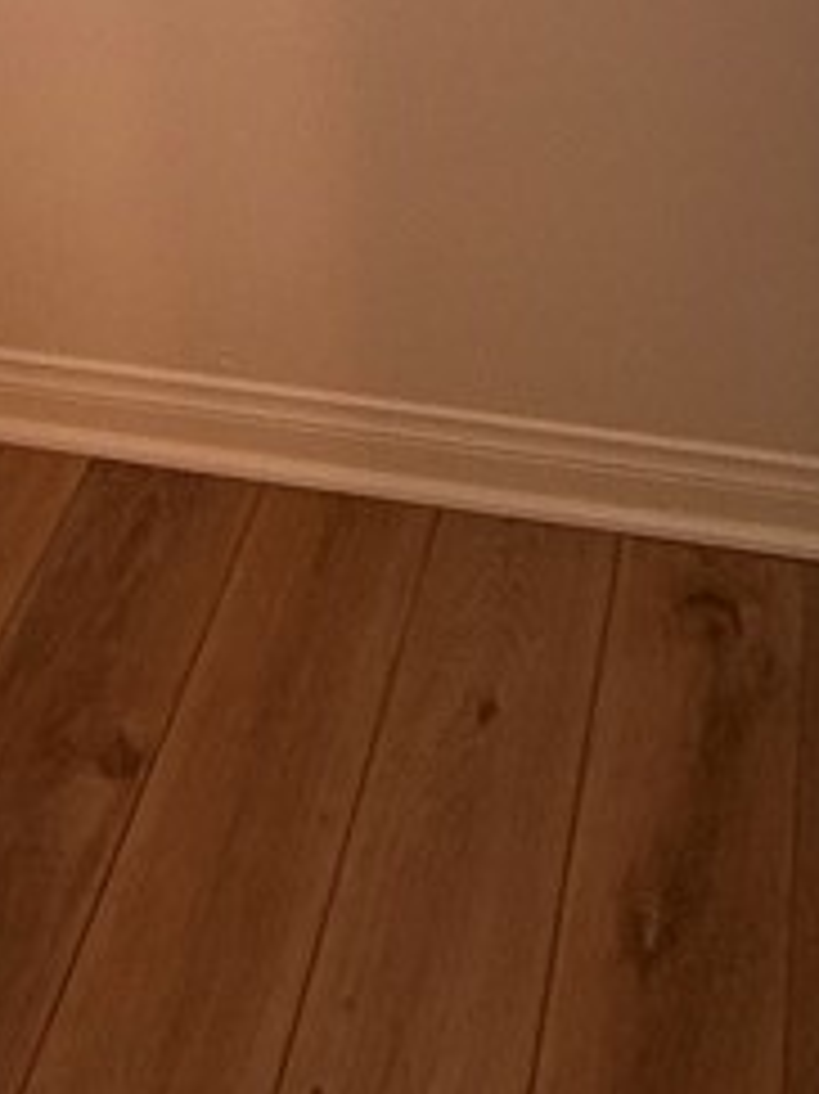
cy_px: -446
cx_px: 544
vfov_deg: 26.1
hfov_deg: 24.7
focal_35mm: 59
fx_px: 1863
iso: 125
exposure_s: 1/120
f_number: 2.2
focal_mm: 2.22
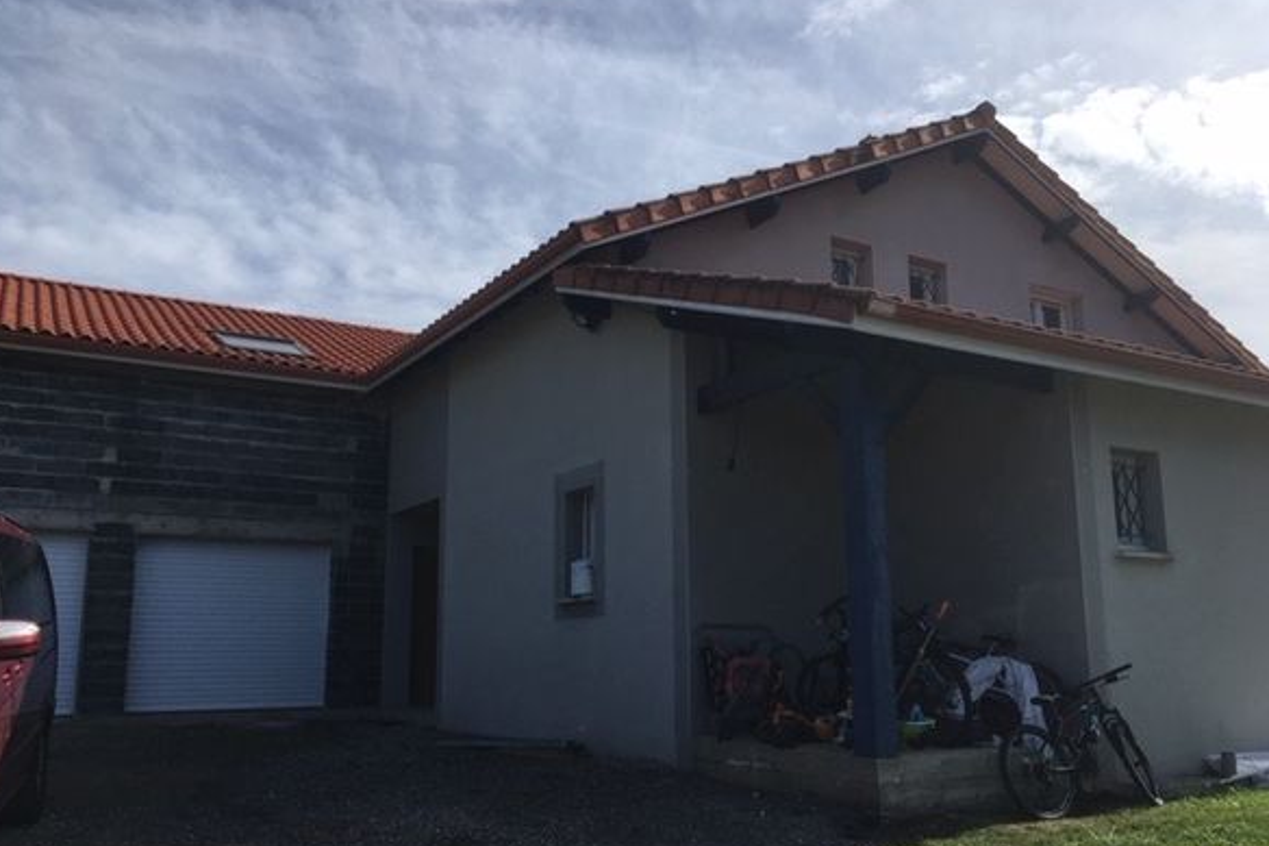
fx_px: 1092
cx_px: 637
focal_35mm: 31
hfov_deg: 60.3
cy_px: 461
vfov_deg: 42.3
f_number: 2.2
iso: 25
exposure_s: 1/2262
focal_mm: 4.15
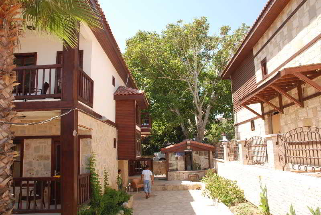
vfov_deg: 48.1
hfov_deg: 67.3
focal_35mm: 27
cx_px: 160
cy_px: 108
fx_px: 241
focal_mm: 18
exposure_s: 1/160
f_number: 6.3
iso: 200
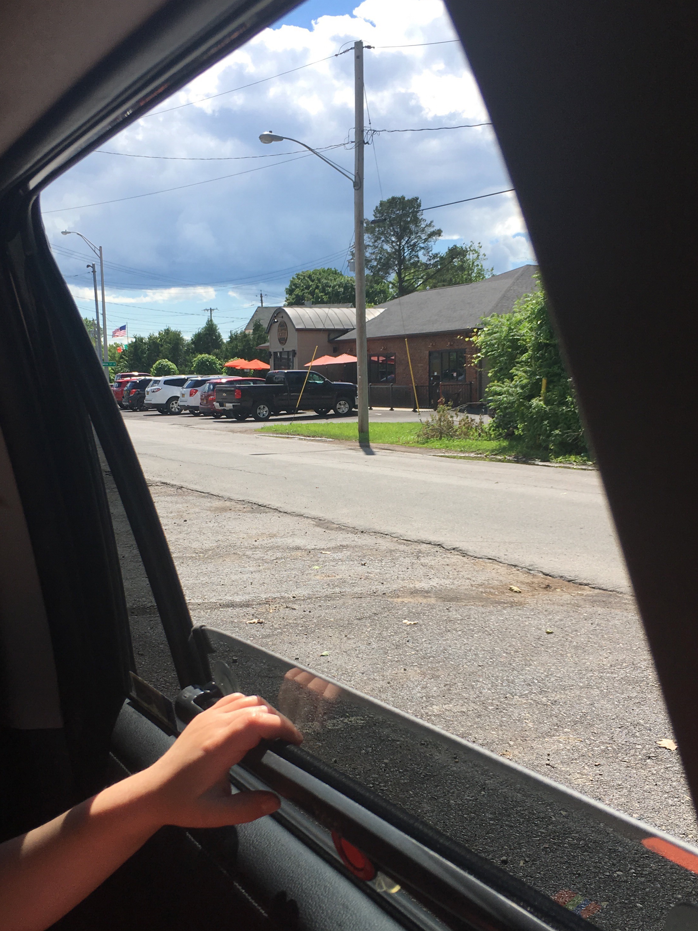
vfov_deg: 46.8
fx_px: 1075
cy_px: 500
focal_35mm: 40
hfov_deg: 36.0
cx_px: 342
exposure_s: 1/1304
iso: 25
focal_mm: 4.15
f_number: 2.2
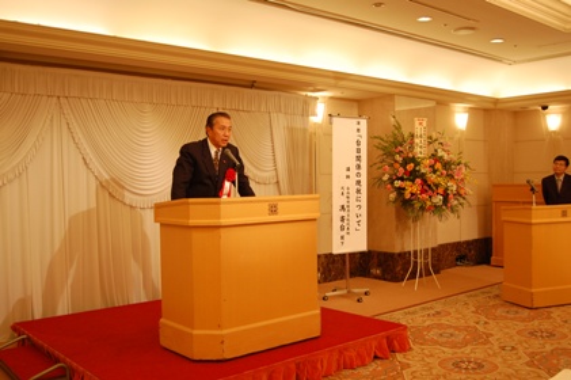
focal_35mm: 34
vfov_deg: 38.3
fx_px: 547
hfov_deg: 55.1
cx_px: 286
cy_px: 190
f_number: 3.8
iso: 400
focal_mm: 23
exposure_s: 1/60
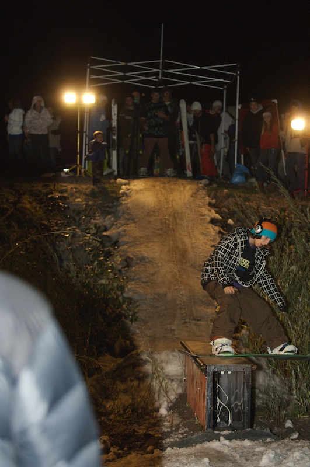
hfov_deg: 11.7
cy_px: 234
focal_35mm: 117
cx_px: 155
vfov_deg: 17.5
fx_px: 1516
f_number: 2.8
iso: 800
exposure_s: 1/250
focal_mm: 78
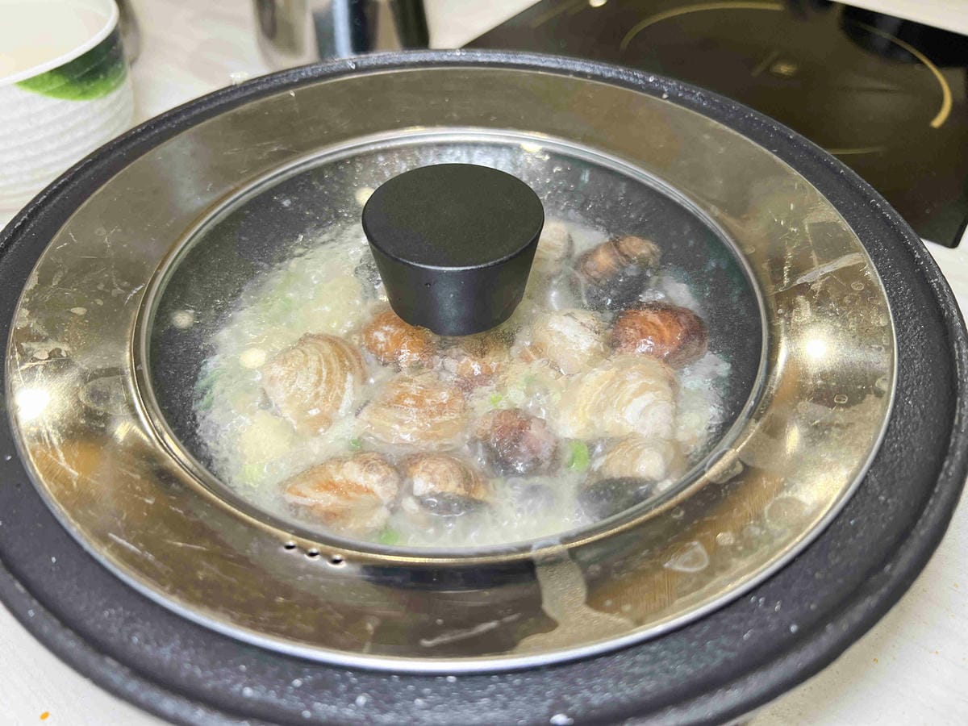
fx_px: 727
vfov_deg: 53.1
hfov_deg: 67.3
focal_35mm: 26
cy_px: 363
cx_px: 484
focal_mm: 5.7
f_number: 1.5
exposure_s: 1/100
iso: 100
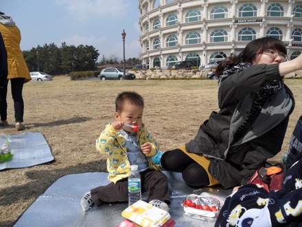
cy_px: 114
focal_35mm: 27
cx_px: 151
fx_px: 236
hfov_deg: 65.3
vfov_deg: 51.4
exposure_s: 1/180
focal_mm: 4.9
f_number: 8.9
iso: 80
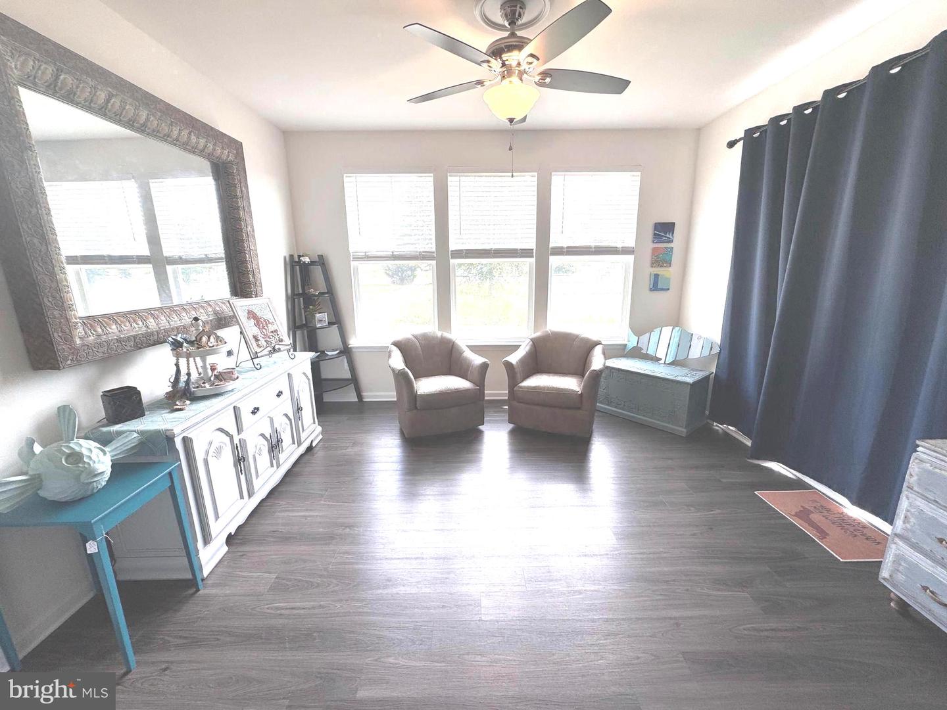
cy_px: 355
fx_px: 383
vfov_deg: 85.7
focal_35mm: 14
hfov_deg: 102.1
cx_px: 474
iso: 40
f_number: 2.2
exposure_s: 1/140
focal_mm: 2.22
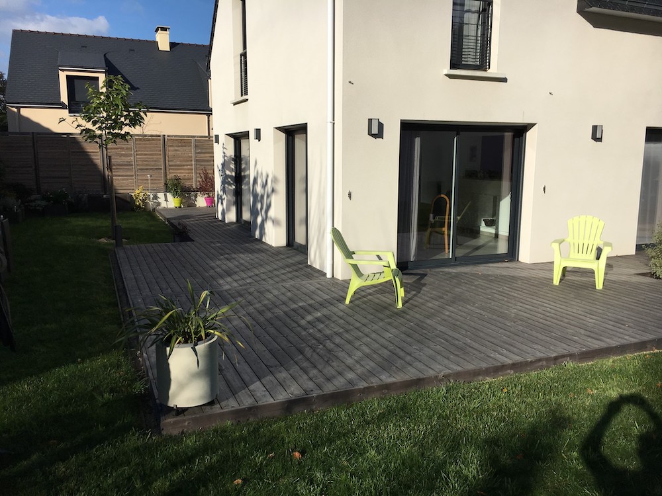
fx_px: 555
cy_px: 248
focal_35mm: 29
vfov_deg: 48.2
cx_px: 331
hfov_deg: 61.7
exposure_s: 1/3344
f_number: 2.2
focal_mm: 4.15
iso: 25
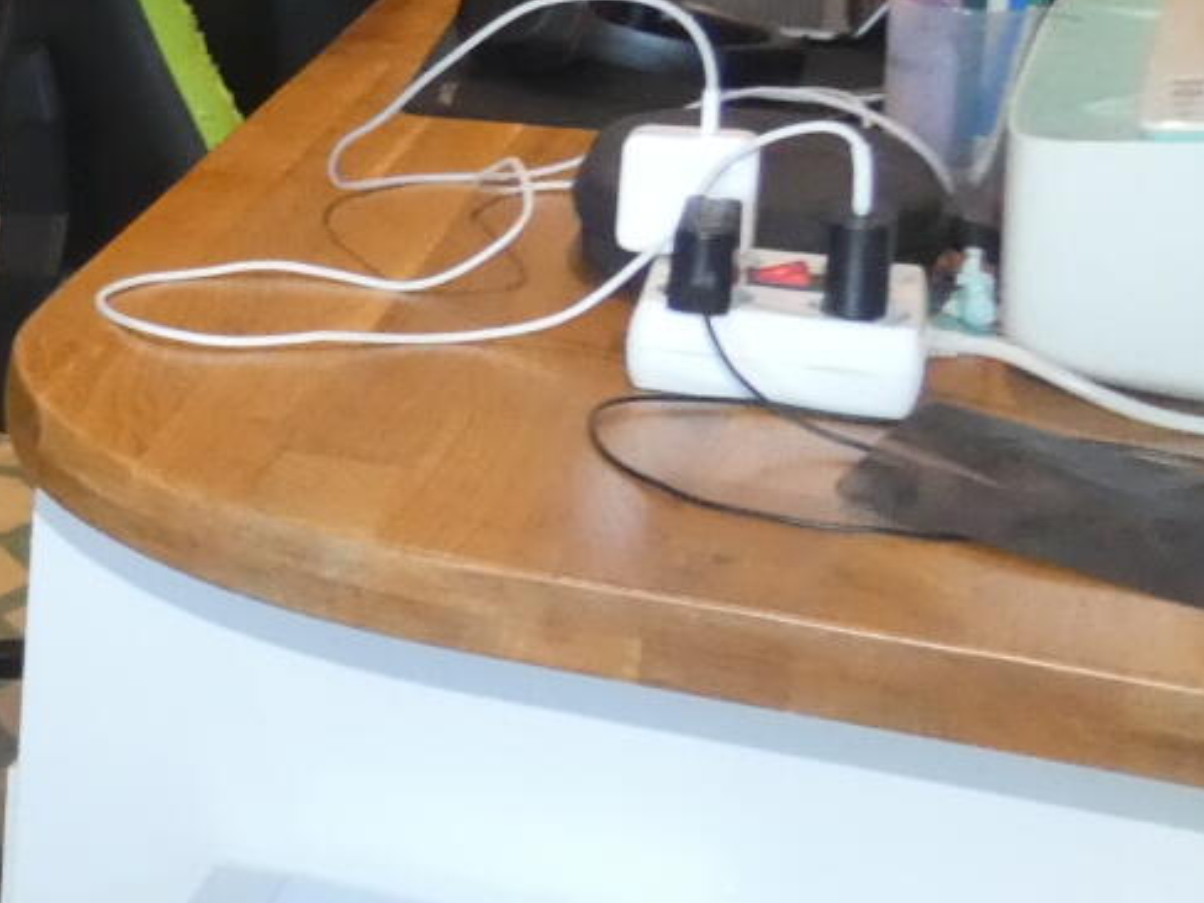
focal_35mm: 82
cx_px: -760
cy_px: 286
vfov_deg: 17.9
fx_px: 2852
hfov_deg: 19.6
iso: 640
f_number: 2.8
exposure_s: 1/60
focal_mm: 3.6
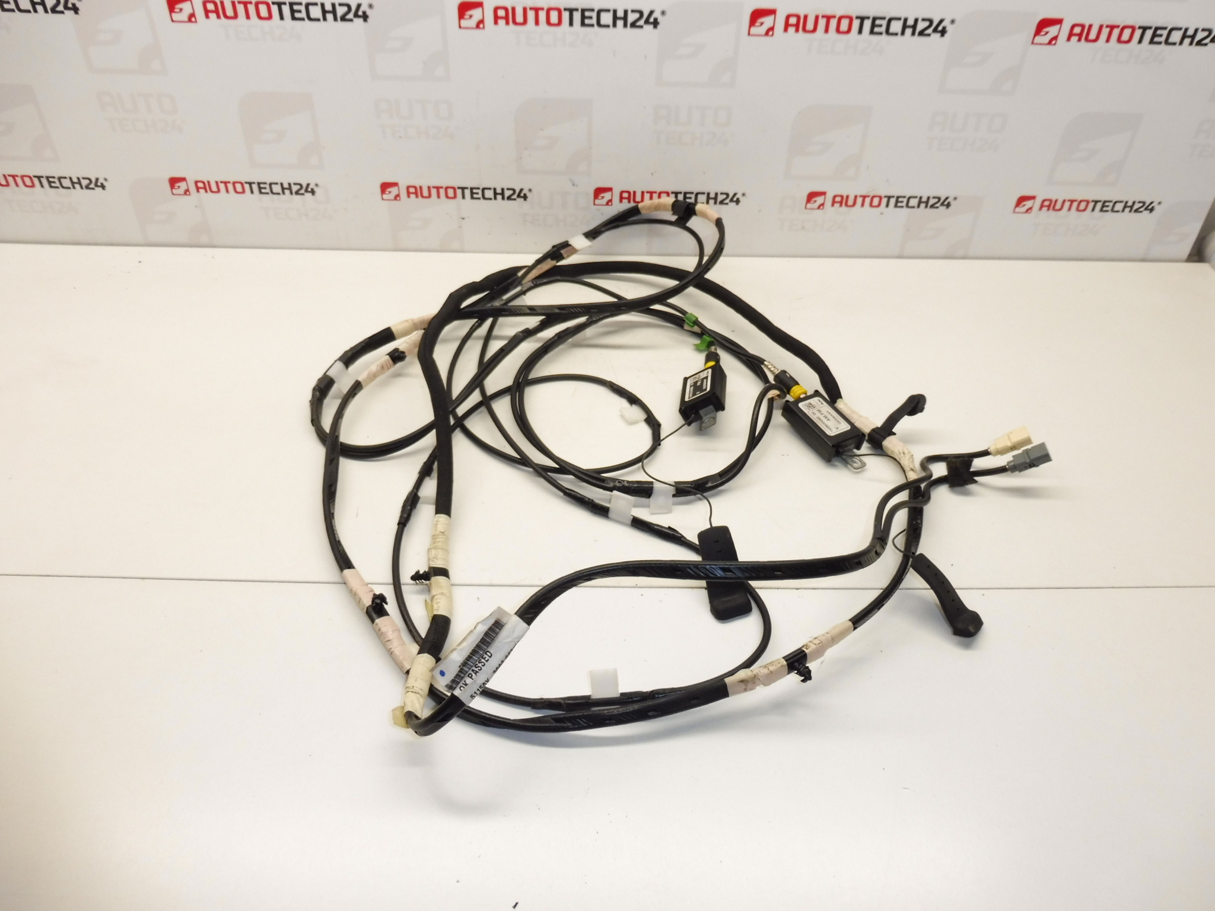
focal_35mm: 24
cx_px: 608
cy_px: 456
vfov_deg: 56.8
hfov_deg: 71.6
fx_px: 842
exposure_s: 1/80
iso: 200
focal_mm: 4.3
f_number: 3.5
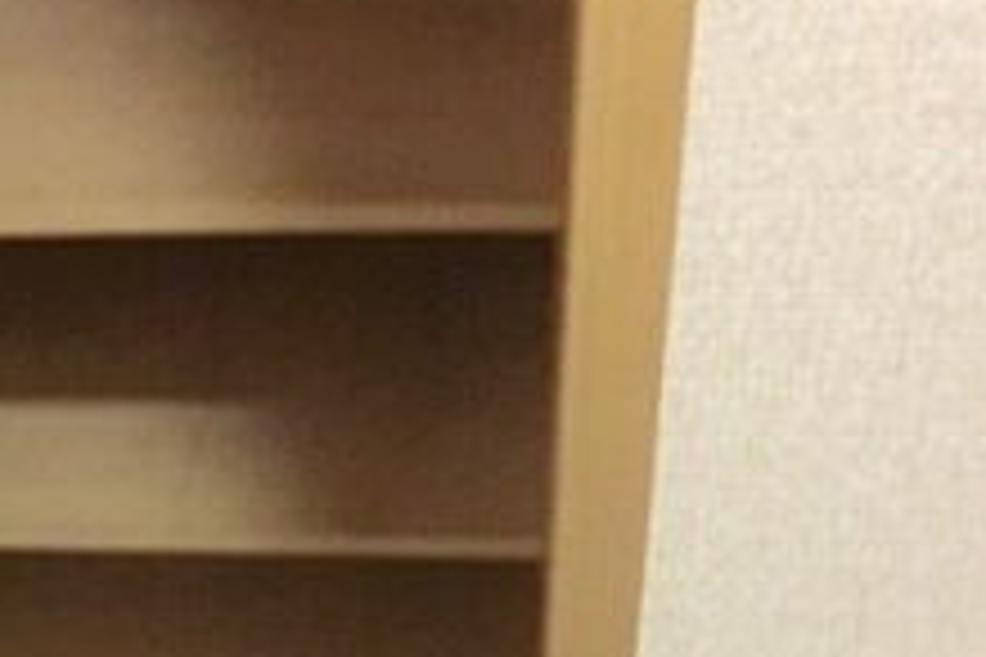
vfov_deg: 17.9
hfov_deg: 26.6
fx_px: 1999
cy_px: 760
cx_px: 68
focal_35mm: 73
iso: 800
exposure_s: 1/13
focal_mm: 4.3
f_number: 3.2
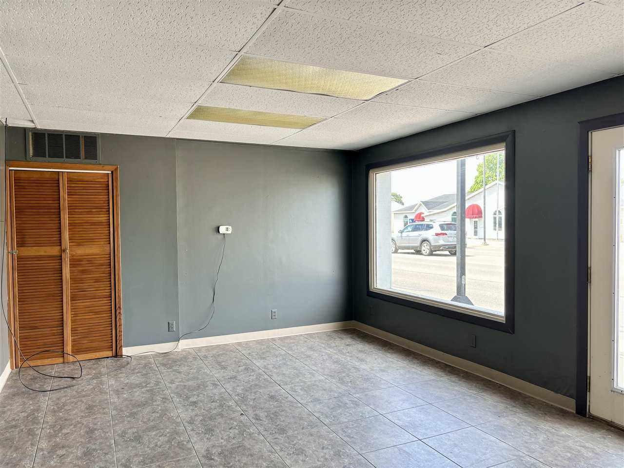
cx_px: 312
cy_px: 234
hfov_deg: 67.3
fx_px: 469
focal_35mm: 26
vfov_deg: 53.0
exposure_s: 1/121
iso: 50
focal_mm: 5.96
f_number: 1.6
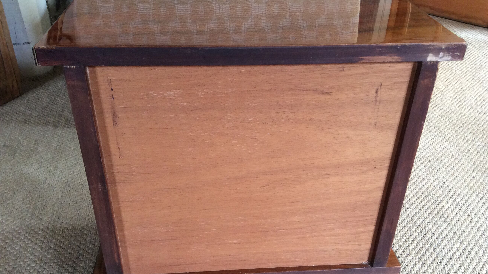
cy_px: 159
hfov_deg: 56.6
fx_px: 453
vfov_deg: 33.6
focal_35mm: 35
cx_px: 244
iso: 100
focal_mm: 3.3
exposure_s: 1/25
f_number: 2.4
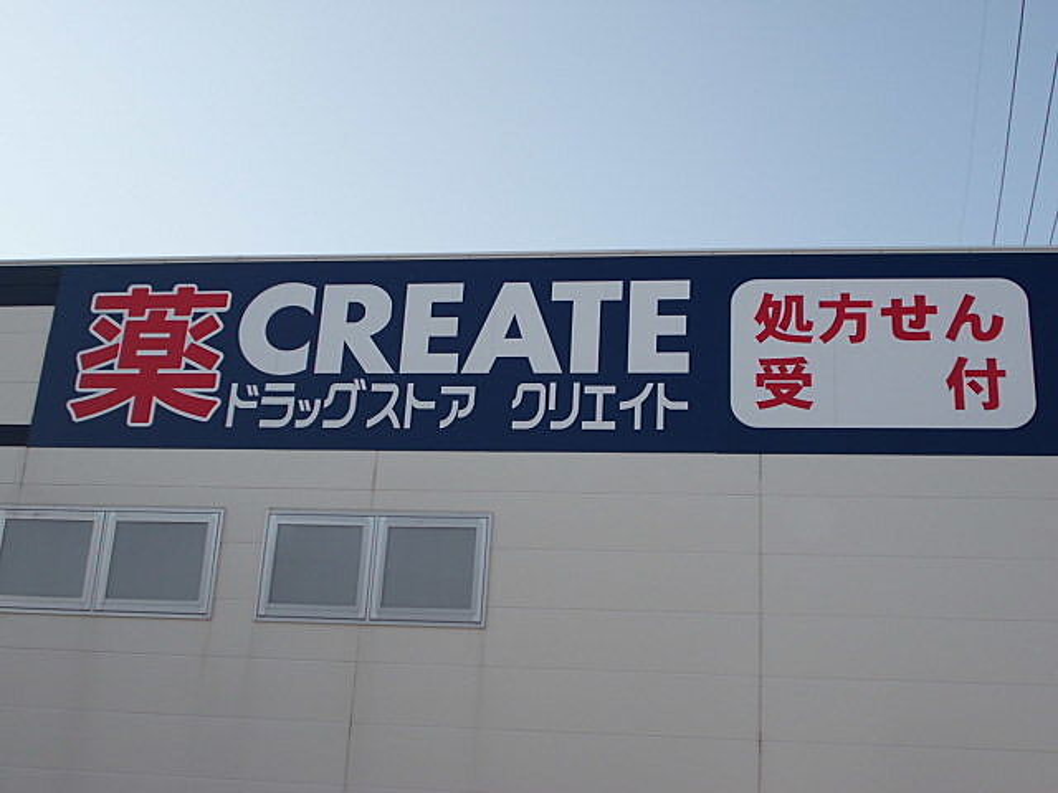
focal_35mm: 44
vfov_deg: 32.9
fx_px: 1345
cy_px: 396
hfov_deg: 42.9
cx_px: 529
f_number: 4.2
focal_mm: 7.9
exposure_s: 1/500
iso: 64
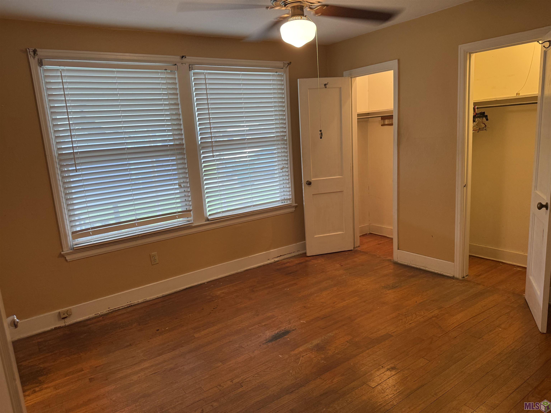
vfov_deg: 56.8
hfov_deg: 71.6
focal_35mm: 24
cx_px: 276
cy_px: 206
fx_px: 382
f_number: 1.78
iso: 160
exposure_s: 1/60
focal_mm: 6.76
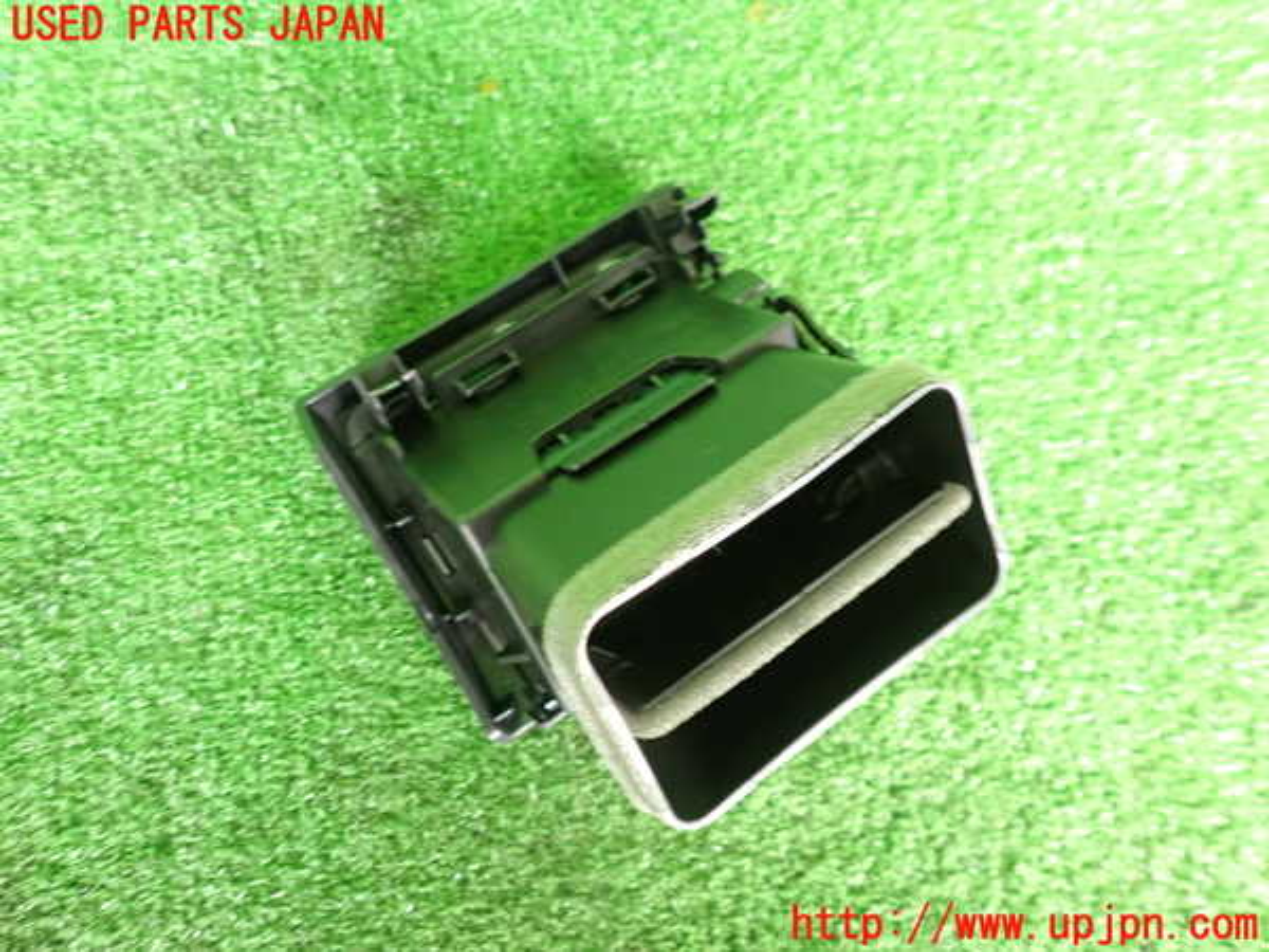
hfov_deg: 69.4
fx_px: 916
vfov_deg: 54.9
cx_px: 634
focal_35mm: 25
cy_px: 476
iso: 320
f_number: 2
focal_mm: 4.5
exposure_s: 1/30
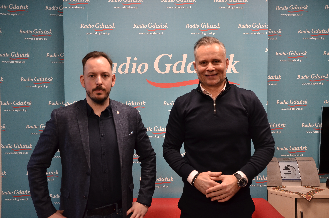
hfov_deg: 51.4
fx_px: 342
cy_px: 109
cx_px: 164
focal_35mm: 38
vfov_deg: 35.3
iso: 640
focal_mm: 25
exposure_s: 1/60
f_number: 5
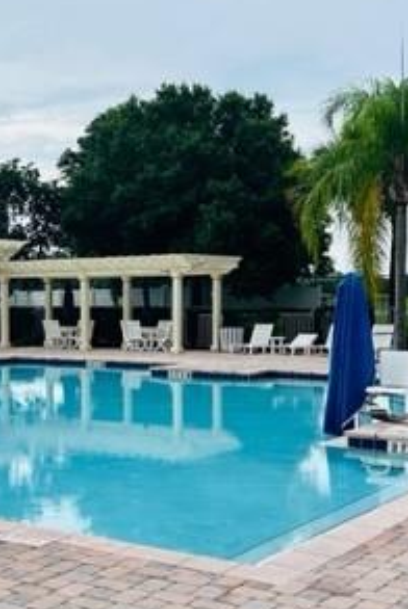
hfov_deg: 22.6
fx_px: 1001
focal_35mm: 59
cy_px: 337
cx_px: 60
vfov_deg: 33.9
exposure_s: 1/1531
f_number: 1.5
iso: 50
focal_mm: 5.7
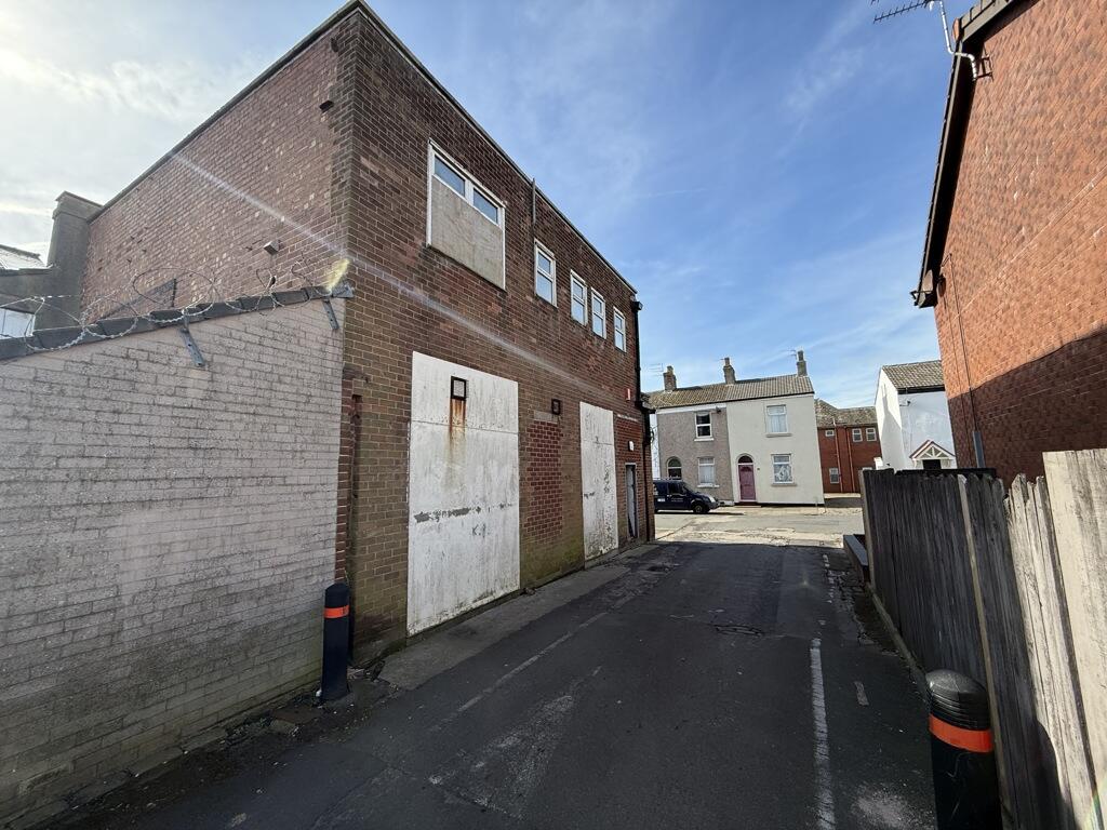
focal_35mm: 14
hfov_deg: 102.1
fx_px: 448
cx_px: 554
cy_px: 415
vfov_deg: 85.7
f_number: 2.2
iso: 50
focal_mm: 2.22
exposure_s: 1/955
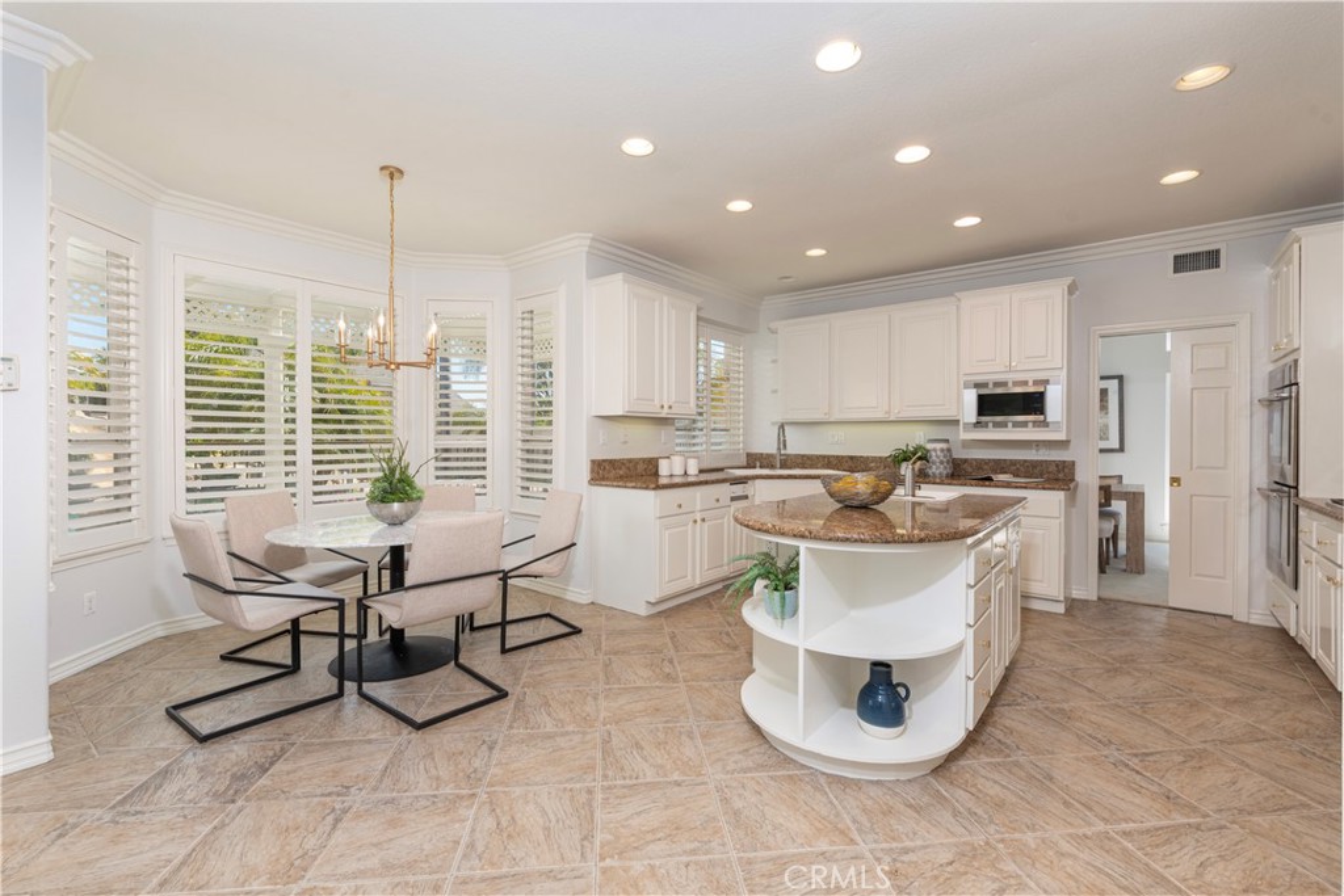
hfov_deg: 100.4
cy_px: 448
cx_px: 672
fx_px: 560
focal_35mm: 15
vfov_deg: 77.3
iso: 200
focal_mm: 15
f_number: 8
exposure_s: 1/200
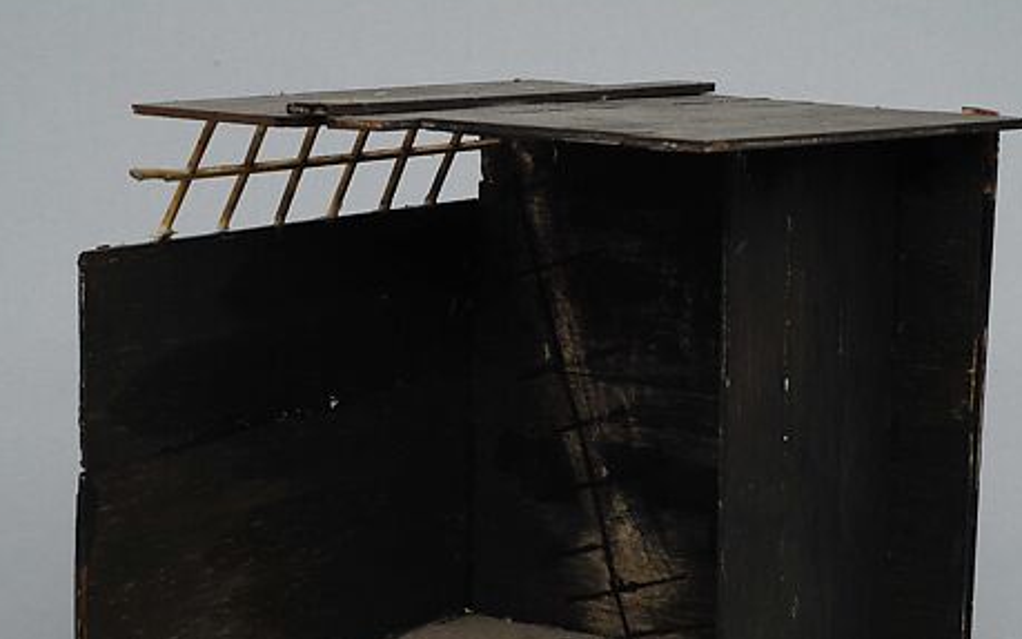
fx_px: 2786
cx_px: 490
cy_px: 425
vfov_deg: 13.1
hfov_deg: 20.8
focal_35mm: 100
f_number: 16
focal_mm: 50
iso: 100
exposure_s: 1
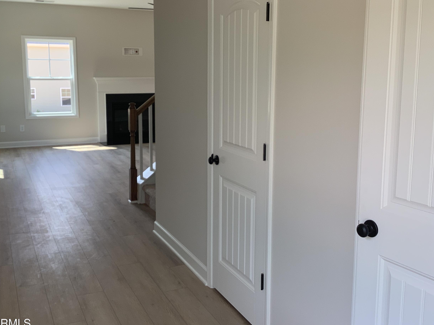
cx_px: 213
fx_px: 476
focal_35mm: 38
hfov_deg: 49.0
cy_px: 142
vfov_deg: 37.7
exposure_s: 1/120
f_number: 2.4
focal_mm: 3.3
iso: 40
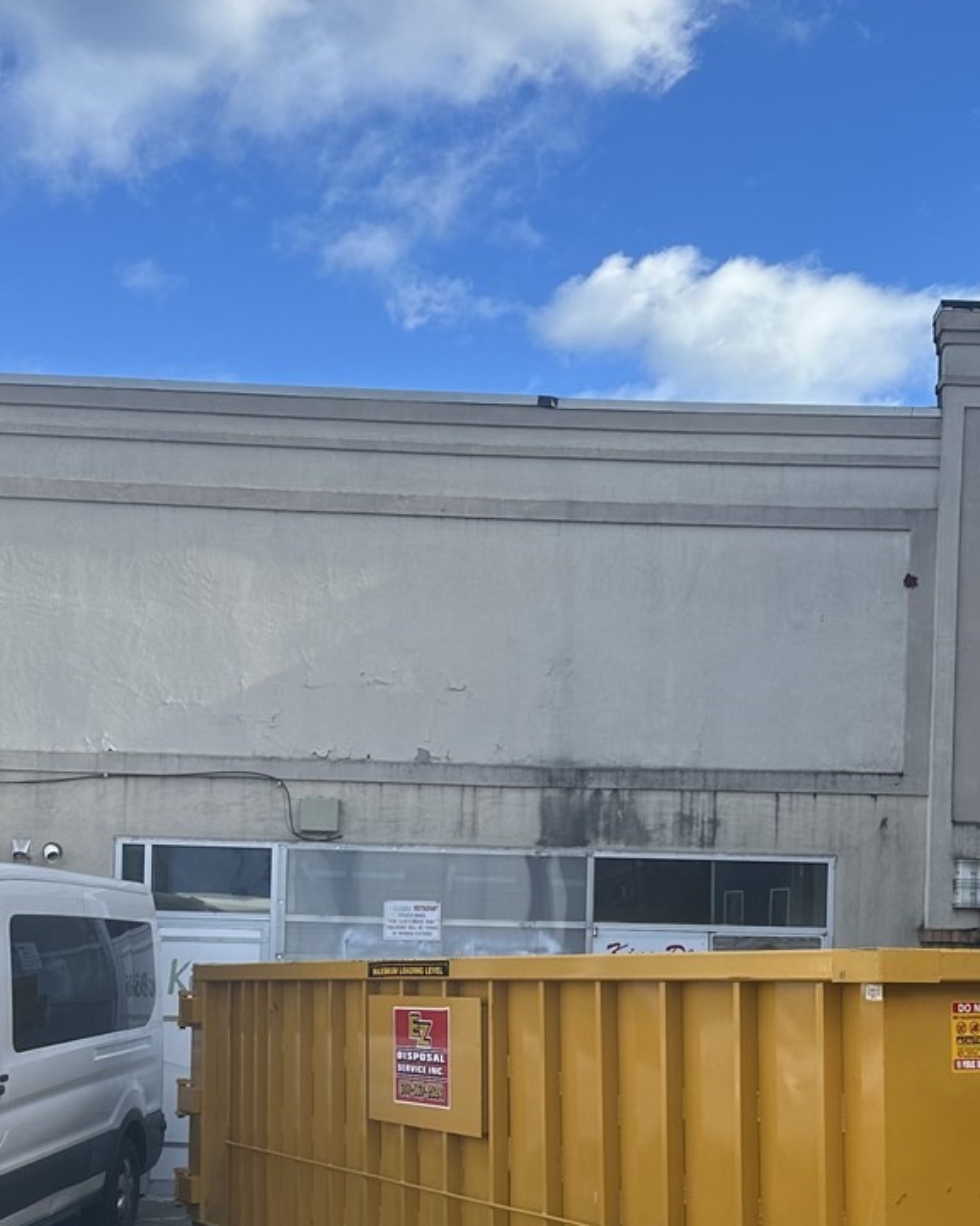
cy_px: 931
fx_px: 1813
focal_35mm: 50
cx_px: 548
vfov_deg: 36.4
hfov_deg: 30.2
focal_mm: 6.86
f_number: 1.78
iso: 80
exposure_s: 1/2070
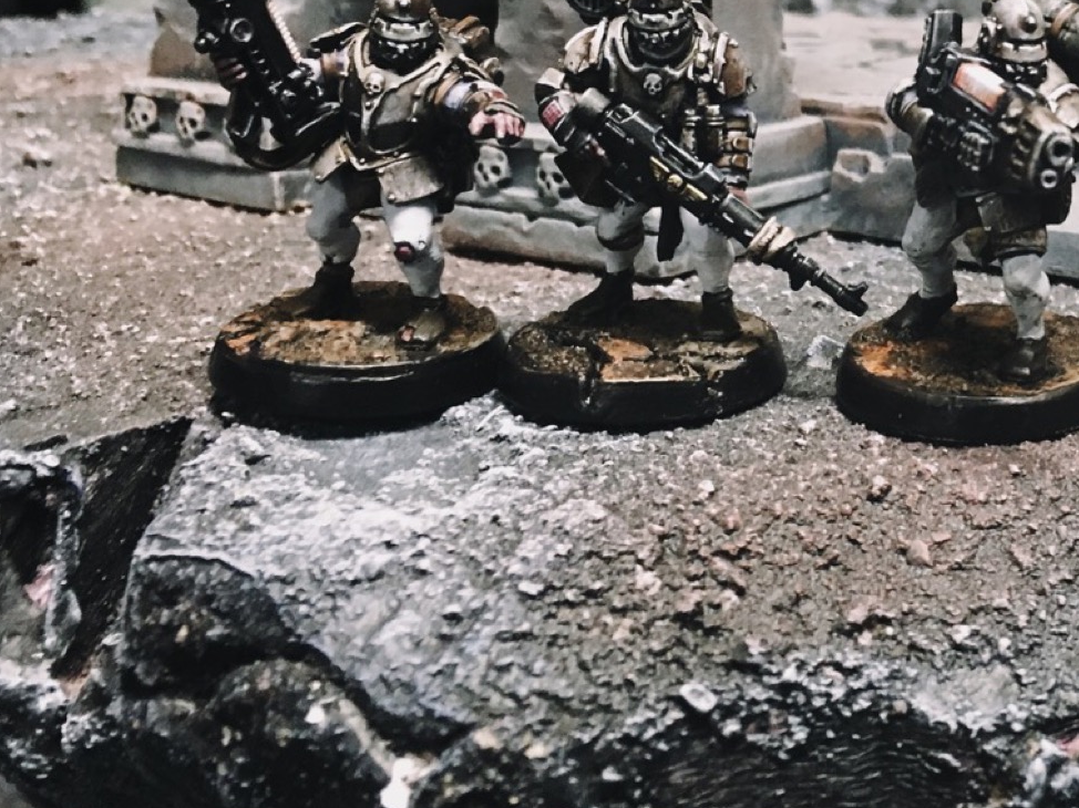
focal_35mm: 61
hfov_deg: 30.0
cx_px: 1021
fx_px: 1901
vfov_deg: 23.6
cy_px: 147
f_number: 2.2
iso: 125
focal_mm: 4.15
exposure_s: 1/30
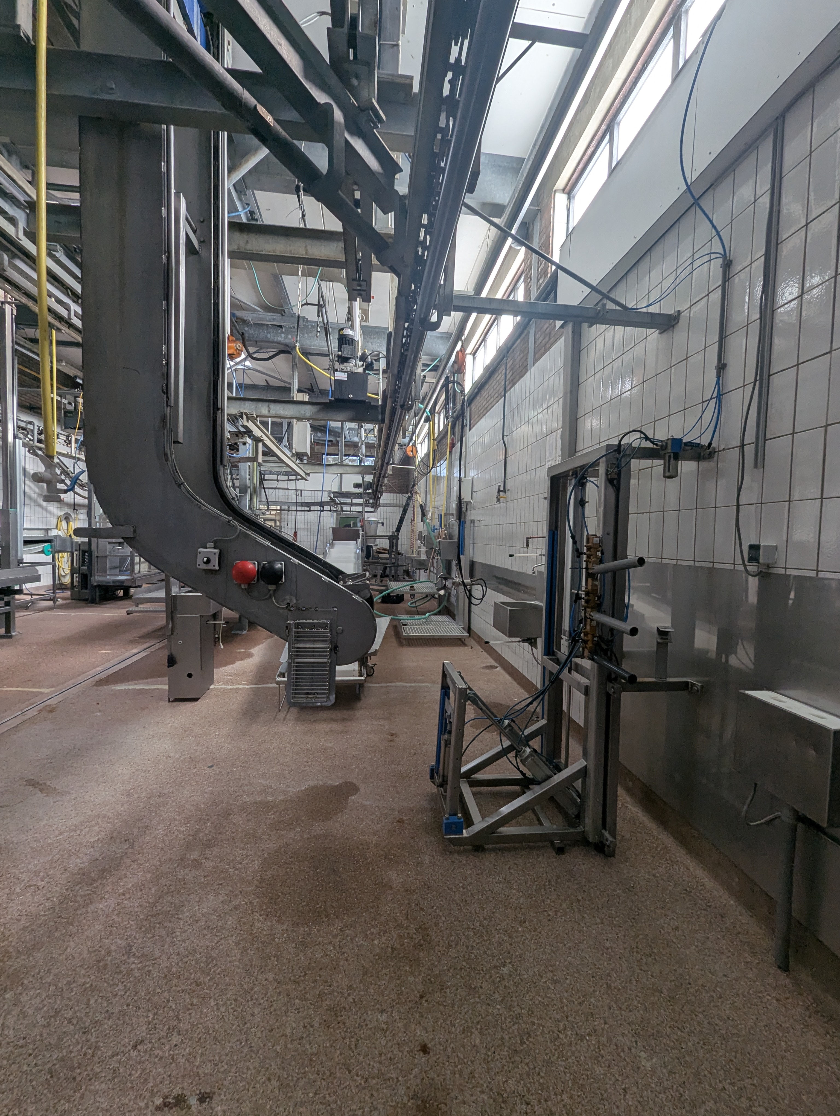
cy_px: 558
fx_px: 420
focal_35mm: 13
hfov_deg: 90.1
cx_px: 420
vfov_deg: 106.1
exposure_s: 1/102
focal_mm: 1.95
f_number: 2.2
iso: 117
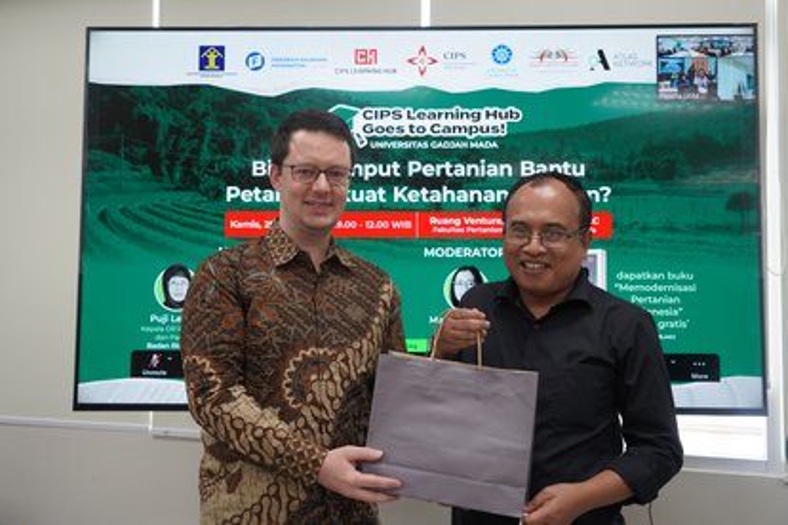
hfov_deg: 51.9
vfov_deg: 35.9
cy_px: 262
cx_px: 394
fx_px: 810
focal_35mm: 37
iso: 800
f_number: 4.5
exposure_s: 1/100
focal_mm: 37
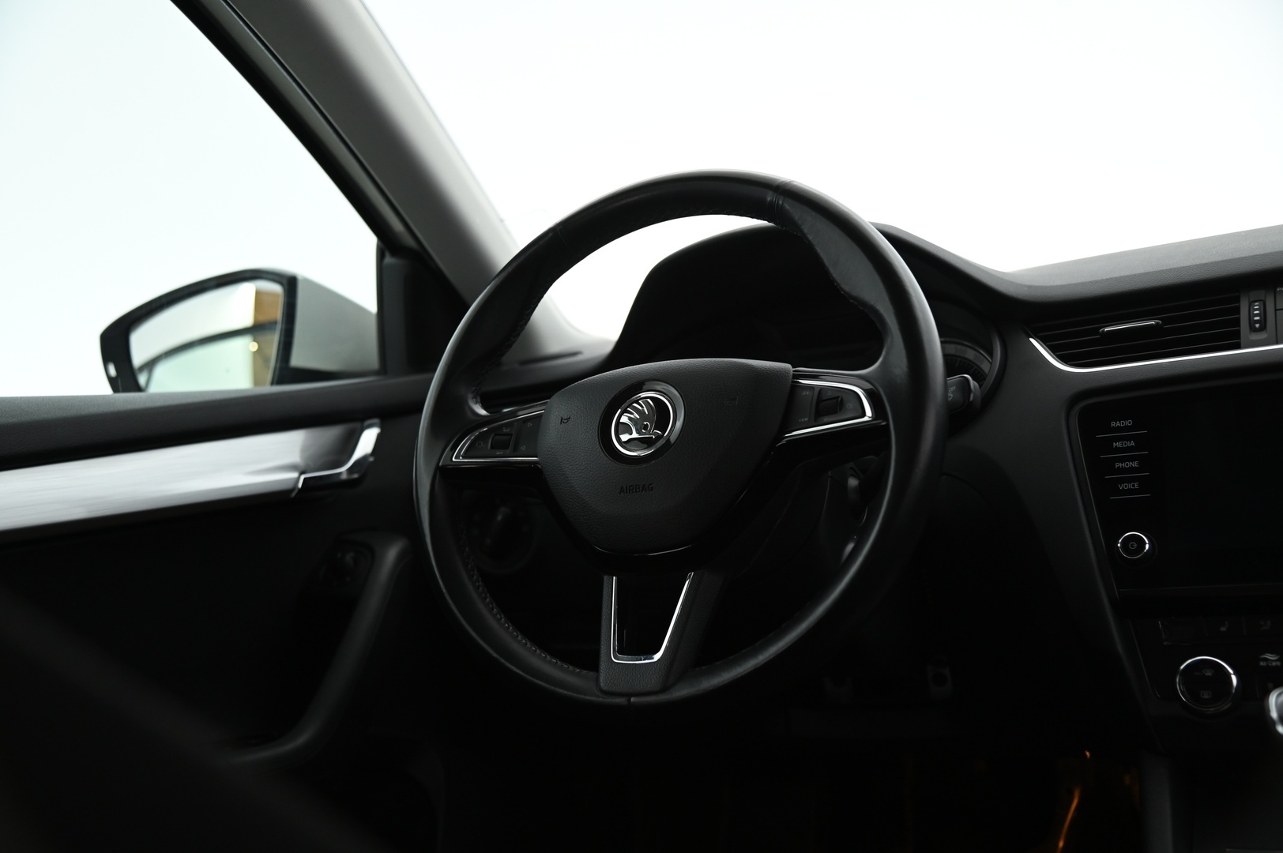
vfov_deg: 33.3
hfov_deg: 48.5
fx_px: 1424
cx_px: 642
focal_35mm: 40
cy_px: 426
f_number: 4
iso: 1250
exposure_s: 1/25
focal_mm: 40
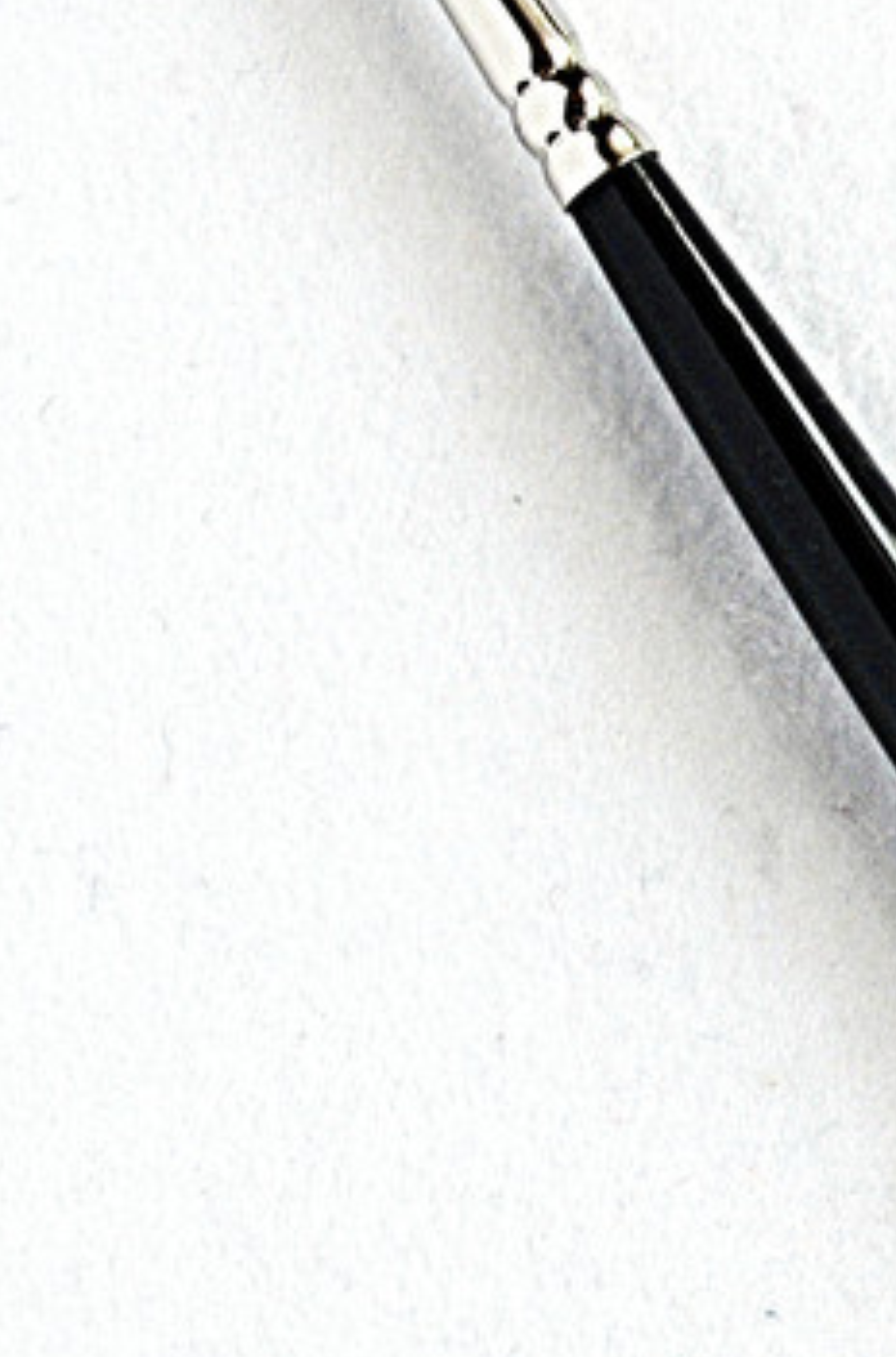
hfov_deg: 7.6
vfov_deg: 11.6
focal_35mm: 175
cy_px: 1446
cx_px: 1404
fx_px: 6572
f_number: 7.1
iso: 200
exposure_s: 1/200
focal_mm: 32
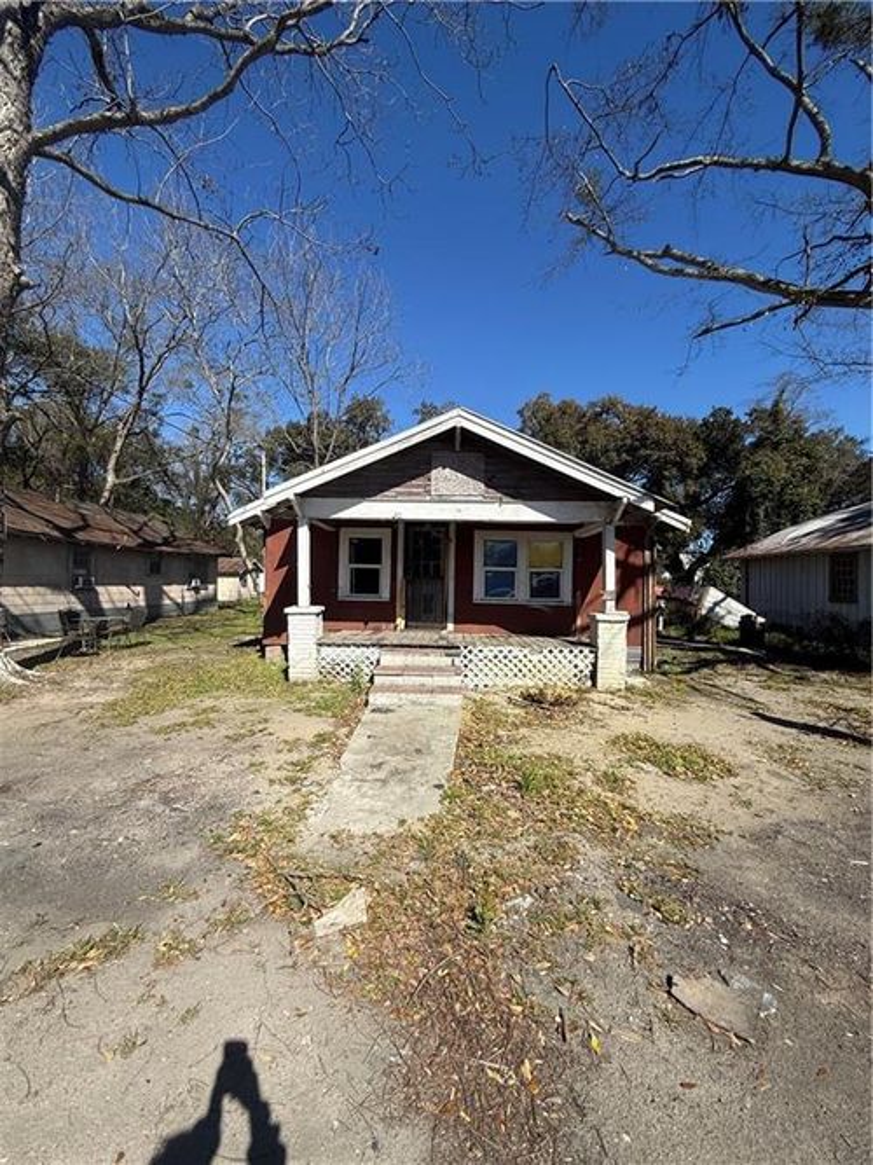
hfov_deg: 85.7
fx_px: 471
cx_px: 436
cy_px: 582
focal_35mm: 14
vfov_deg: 102.1
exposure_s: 1/2410
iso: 50
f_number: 2.2
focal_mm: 2.22
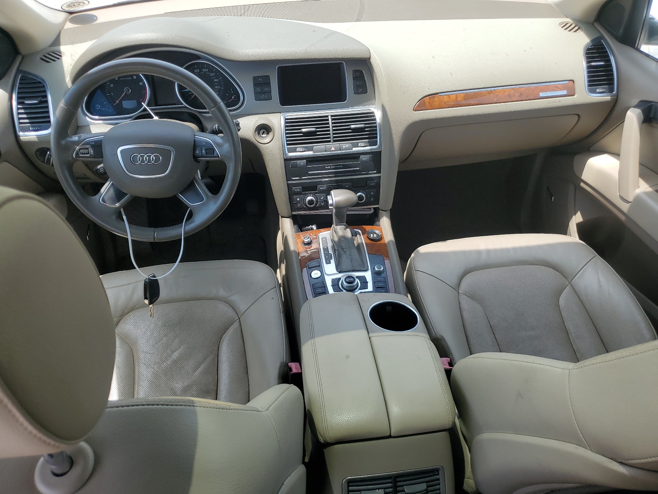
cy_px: 247
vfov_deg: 53.1
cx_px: 329
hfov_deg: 67.3
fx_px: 494
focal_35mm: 26
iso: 50
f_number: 1.5
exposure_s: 1/769
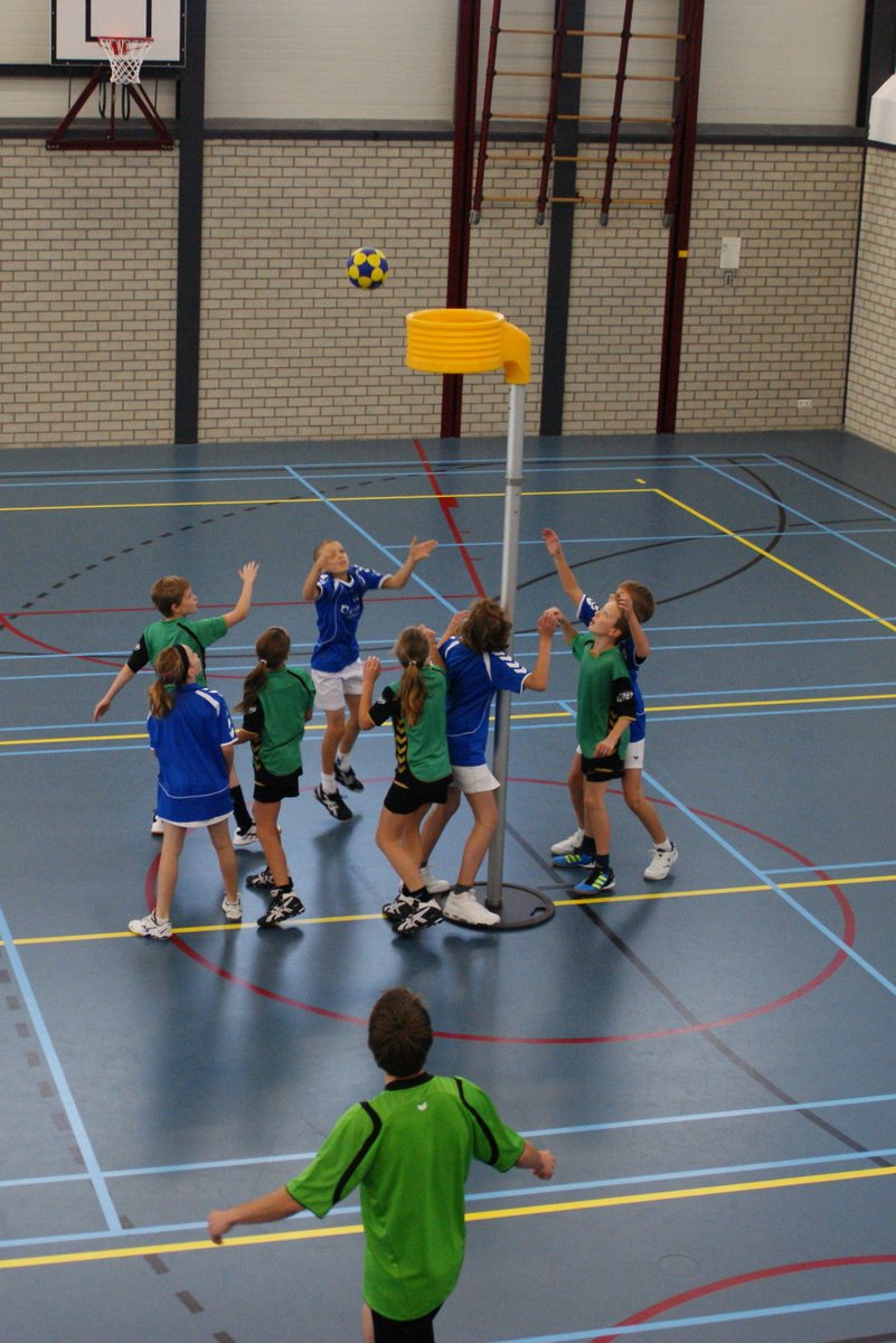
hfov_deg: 31.9
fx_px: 1567
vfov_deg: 46.4
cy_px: 672
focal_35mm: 42
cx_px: 448
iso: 800
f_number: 4
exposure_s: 1/200
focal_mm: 28
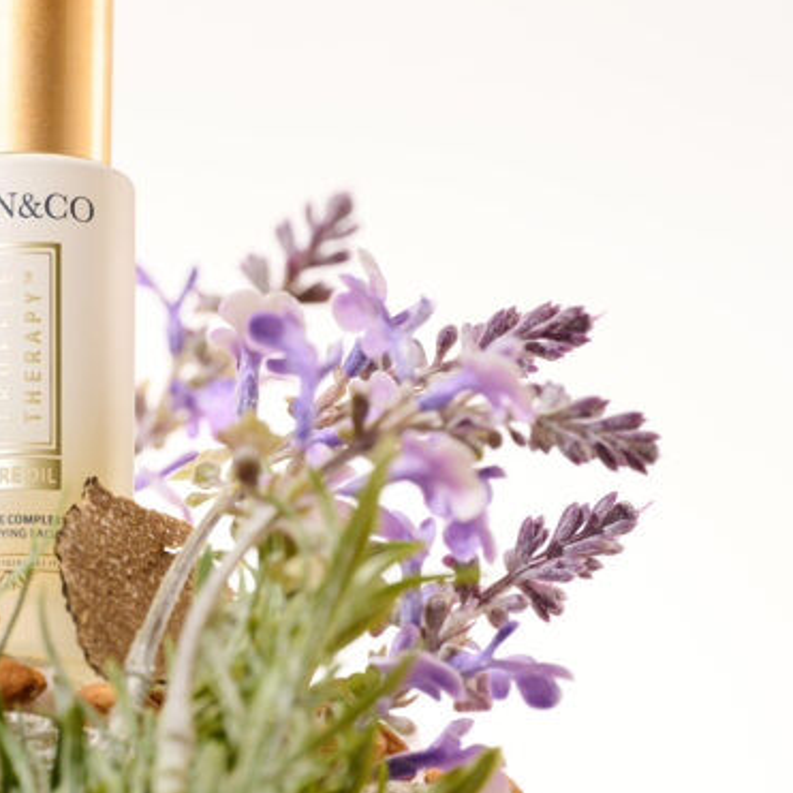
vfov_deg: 7.1
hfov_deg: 7.1
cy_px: 240
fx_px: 6376
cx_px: 81
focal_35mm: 246
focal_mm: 105
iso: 64
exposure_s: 1/160
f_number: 5
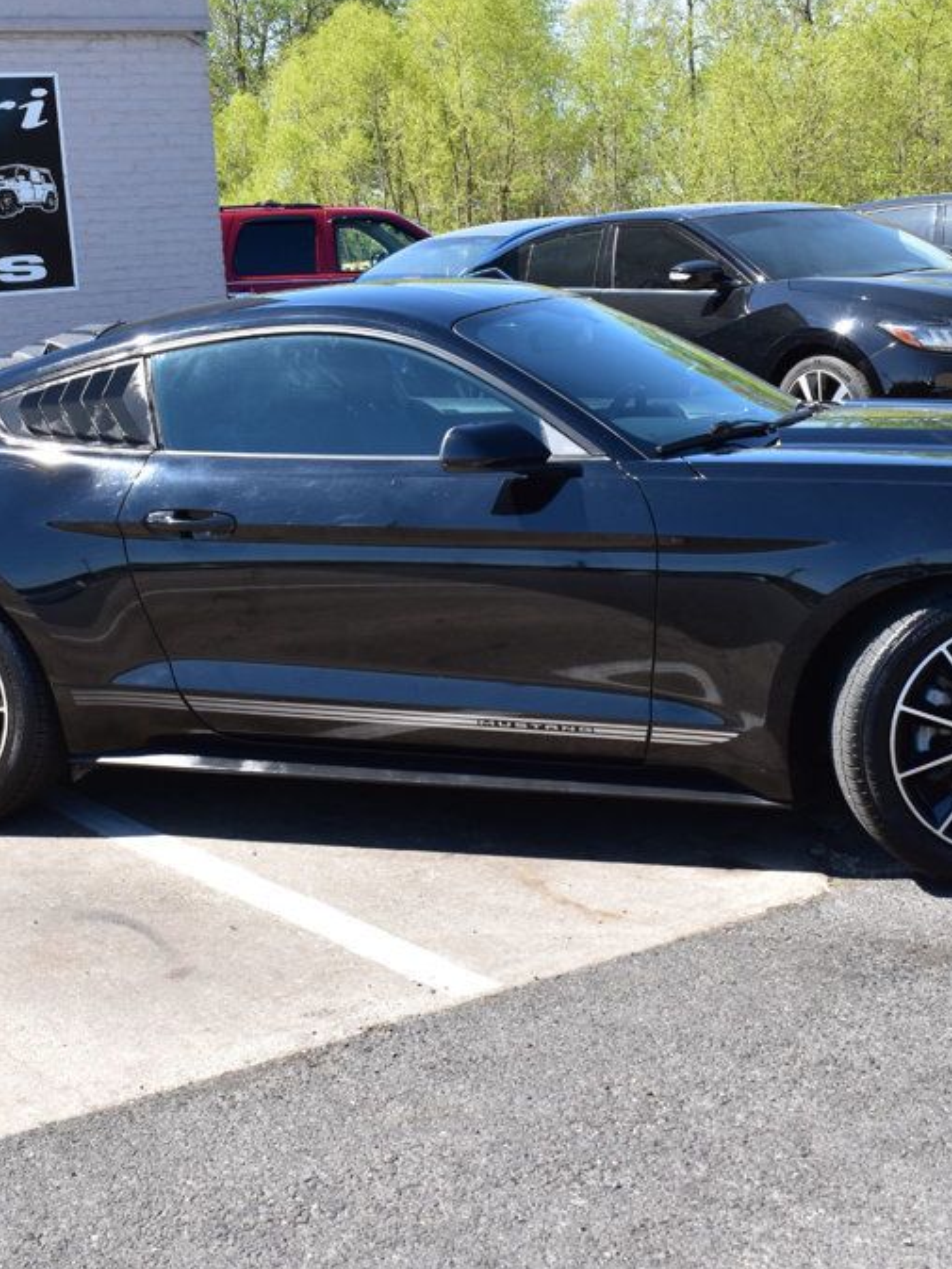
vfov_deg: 33.8
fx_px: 2089
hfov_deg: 25.7
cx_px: 481
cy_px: 632
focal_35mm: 57
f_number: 10
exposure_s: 1/320
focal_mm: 26
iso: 400
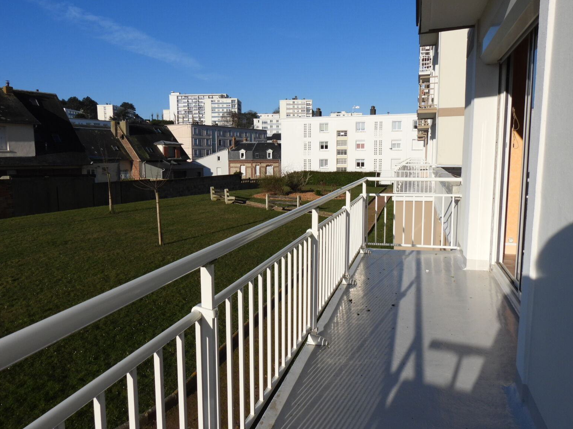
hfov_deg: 69.4
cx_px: 277
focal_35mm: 25
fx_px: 414
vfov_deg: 54.9
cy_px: 209
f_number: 3.5
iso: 100
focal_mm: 4.3
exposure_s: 1/1600
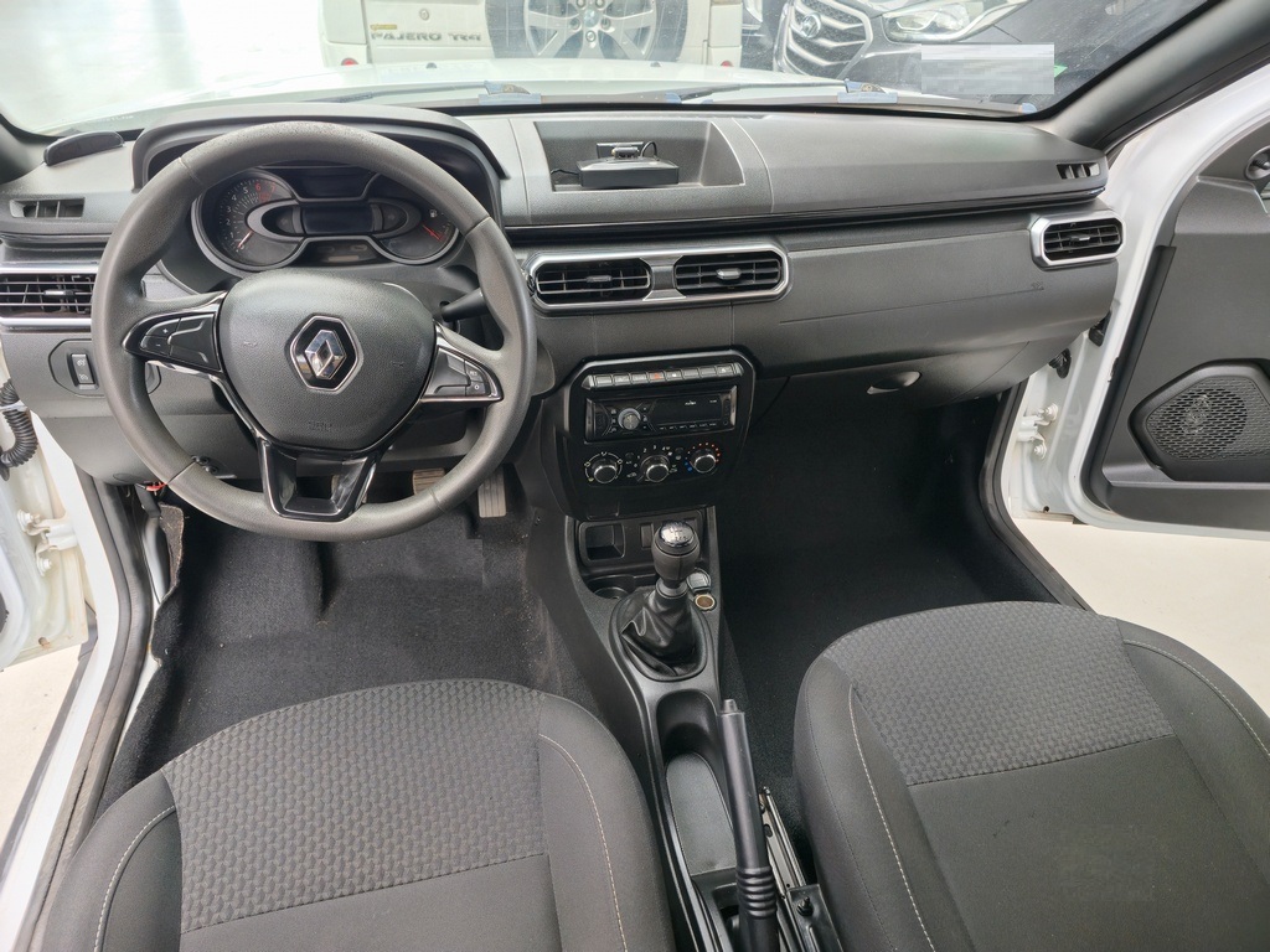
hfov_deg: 73.9
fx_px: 844
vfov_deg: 58.9
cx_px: 635
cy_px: 476
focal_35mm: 23
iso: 125
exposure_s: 1/60
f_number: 1.7
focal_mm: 6.3
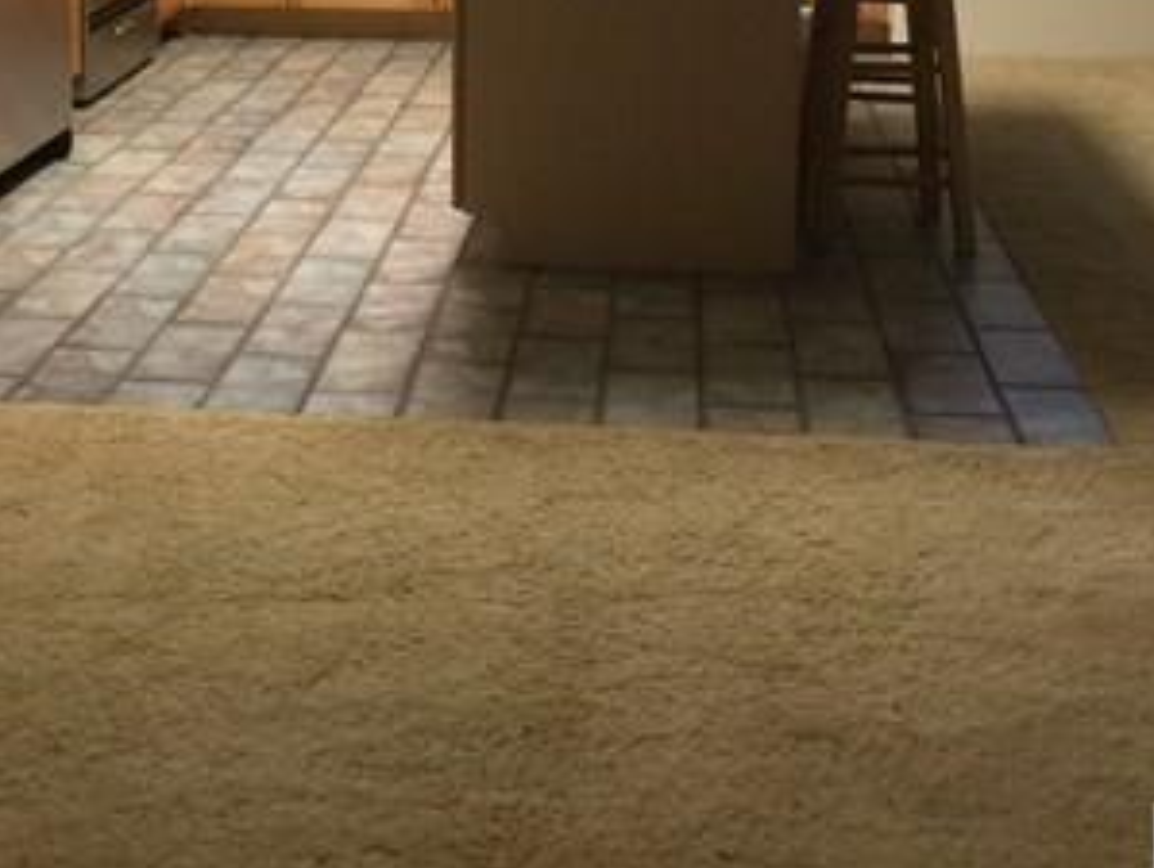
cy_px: -50
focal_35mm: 62
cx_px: 486
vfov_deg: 22.5
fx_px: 2069
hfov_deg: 31.1
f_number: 2.2
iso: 100
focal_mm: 4.15
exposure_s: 1/15
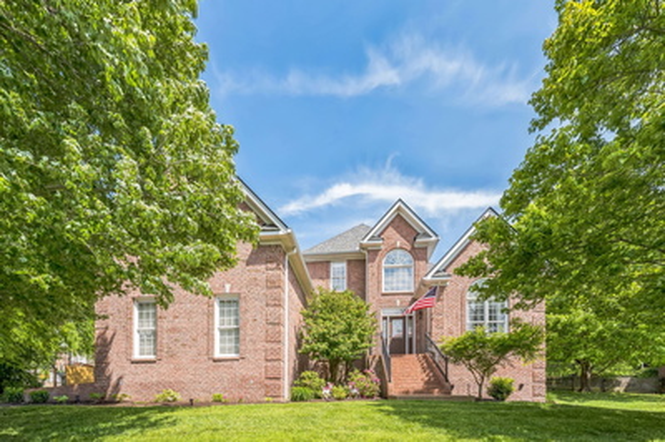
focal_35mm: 14
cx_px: 332
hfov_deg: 104.3
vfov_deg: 81.1
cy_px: 221
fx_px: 258
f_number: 11
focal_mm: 14
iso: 100
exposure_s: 1/60
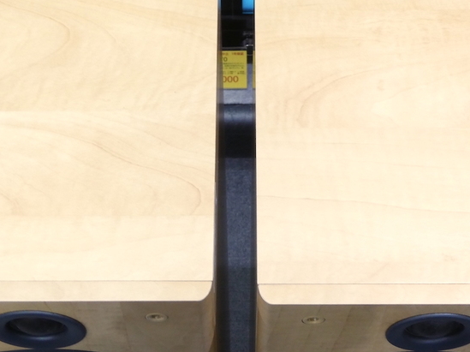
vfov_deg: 21.0
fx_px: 950
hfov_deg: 27.8
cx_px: 235
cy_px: 167
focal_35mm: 70
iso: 200
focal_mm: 7.2
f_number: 3.8
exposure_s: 1/8
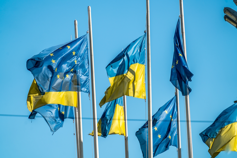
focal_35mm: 342
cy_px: 79
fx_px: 2251
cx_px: 118
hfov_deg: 6.0
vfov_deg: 4.0
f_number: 5.6
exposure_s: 1/400
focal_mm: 342
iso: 100
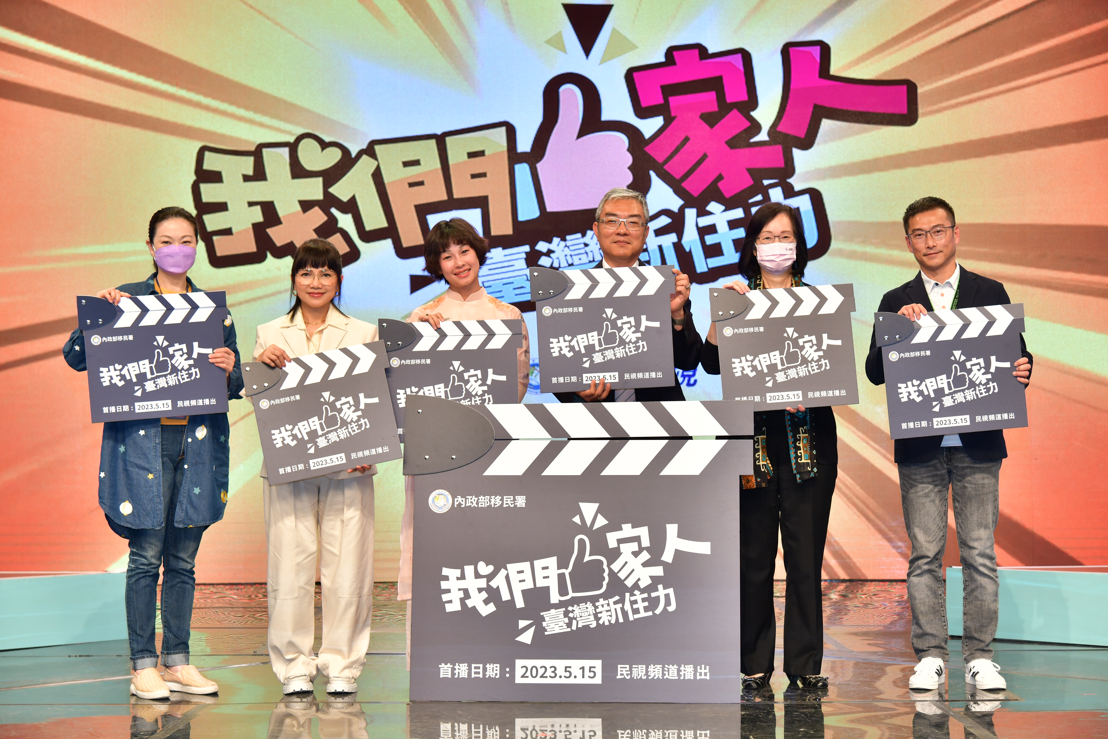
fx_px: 1908
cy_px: 370
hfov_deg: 32.4
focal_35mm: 62
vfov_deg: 21.9
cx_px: 554
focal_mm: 62
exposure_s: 1/80
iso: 500
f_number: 5
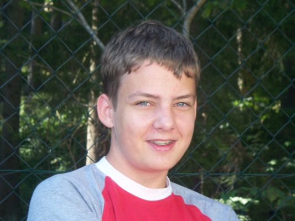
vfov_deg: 12.7
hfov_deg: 16.8
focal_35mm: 117
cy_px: 110
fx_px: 997
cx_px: 148
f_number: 4.4
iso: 125
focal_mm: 19.2
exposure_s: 1/125
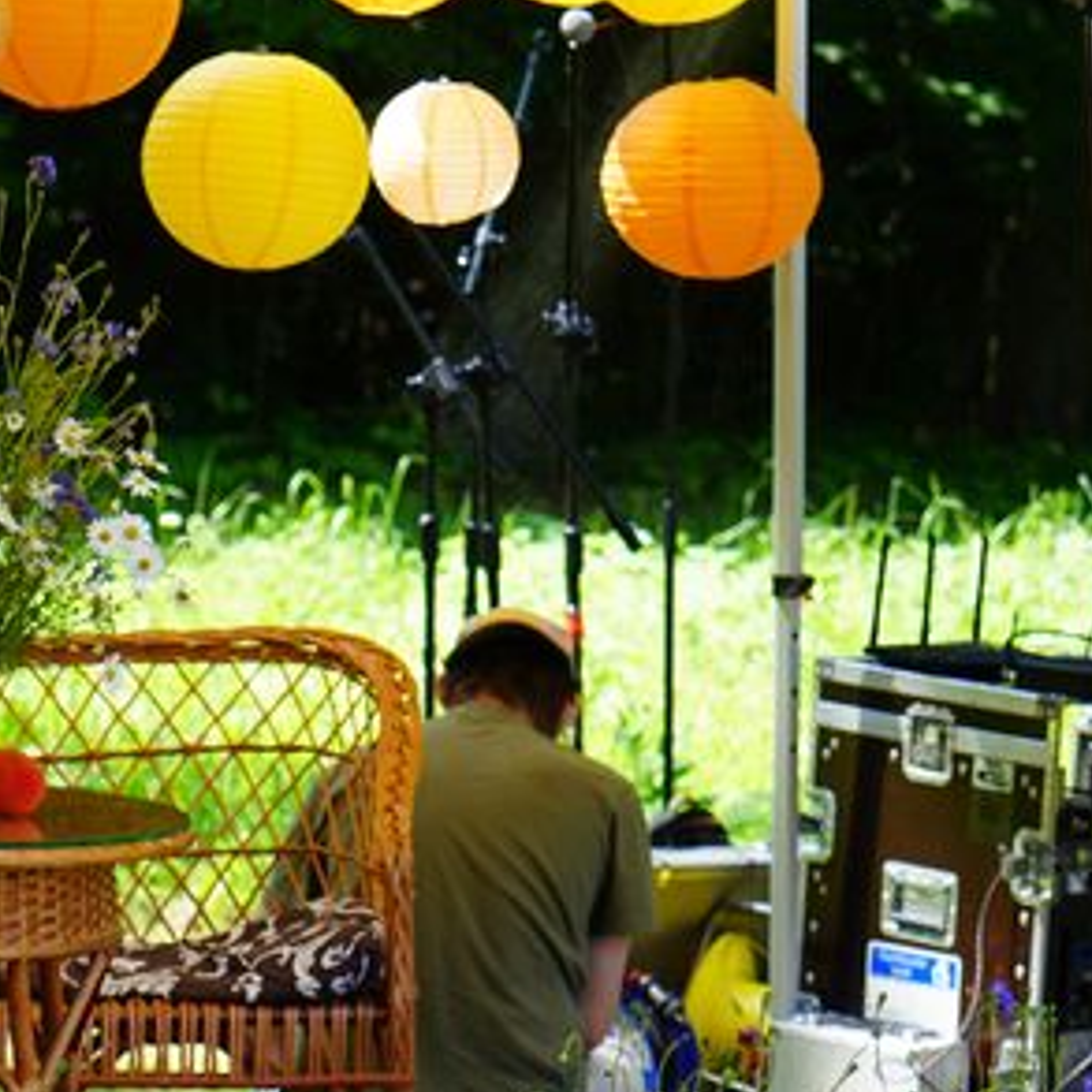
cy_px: 654
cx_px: 714
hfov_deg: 8.4
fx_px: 7424
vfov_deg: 8.4
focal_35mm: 208
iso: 100
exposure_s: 1/100
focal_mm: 70
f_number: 5
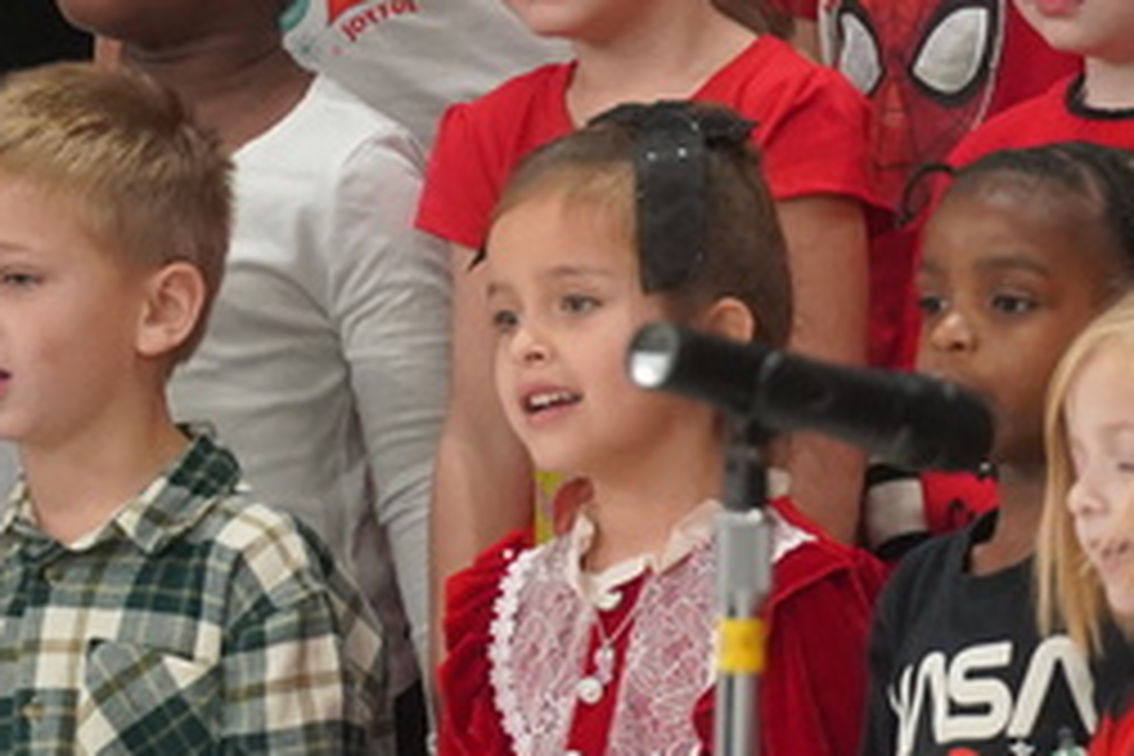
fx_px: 22993
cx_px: 1732
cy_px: 623
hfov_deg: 2.8
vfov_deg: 1.9
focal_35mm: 730
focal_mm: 180
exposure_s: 1/200
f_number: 4
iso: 4000
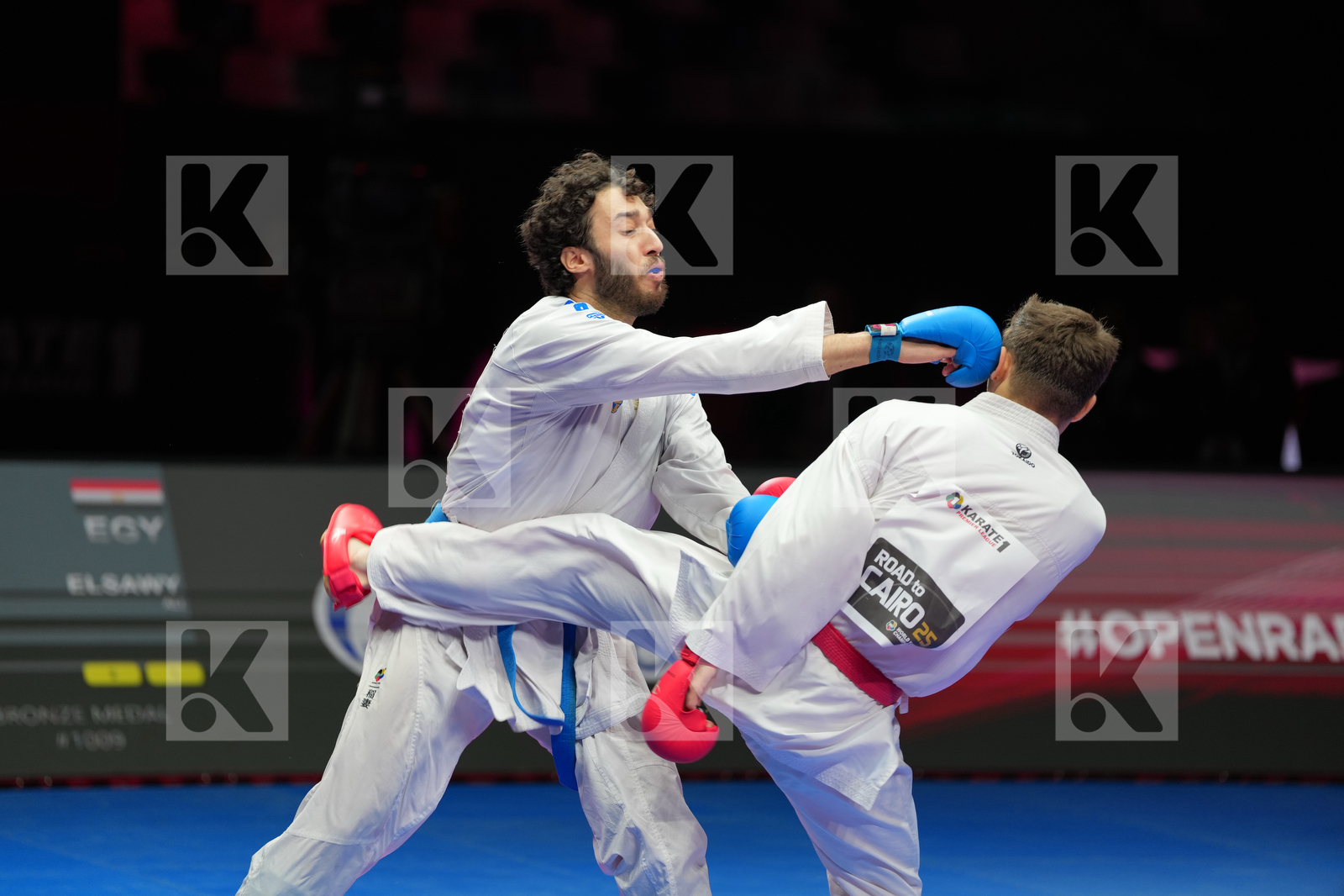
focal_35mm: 188
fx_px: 7017
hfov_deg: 10.9
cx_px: 672
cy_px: 448
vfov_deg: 7.3
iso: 500
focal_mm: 188
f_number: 2.8
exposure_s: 1/1000
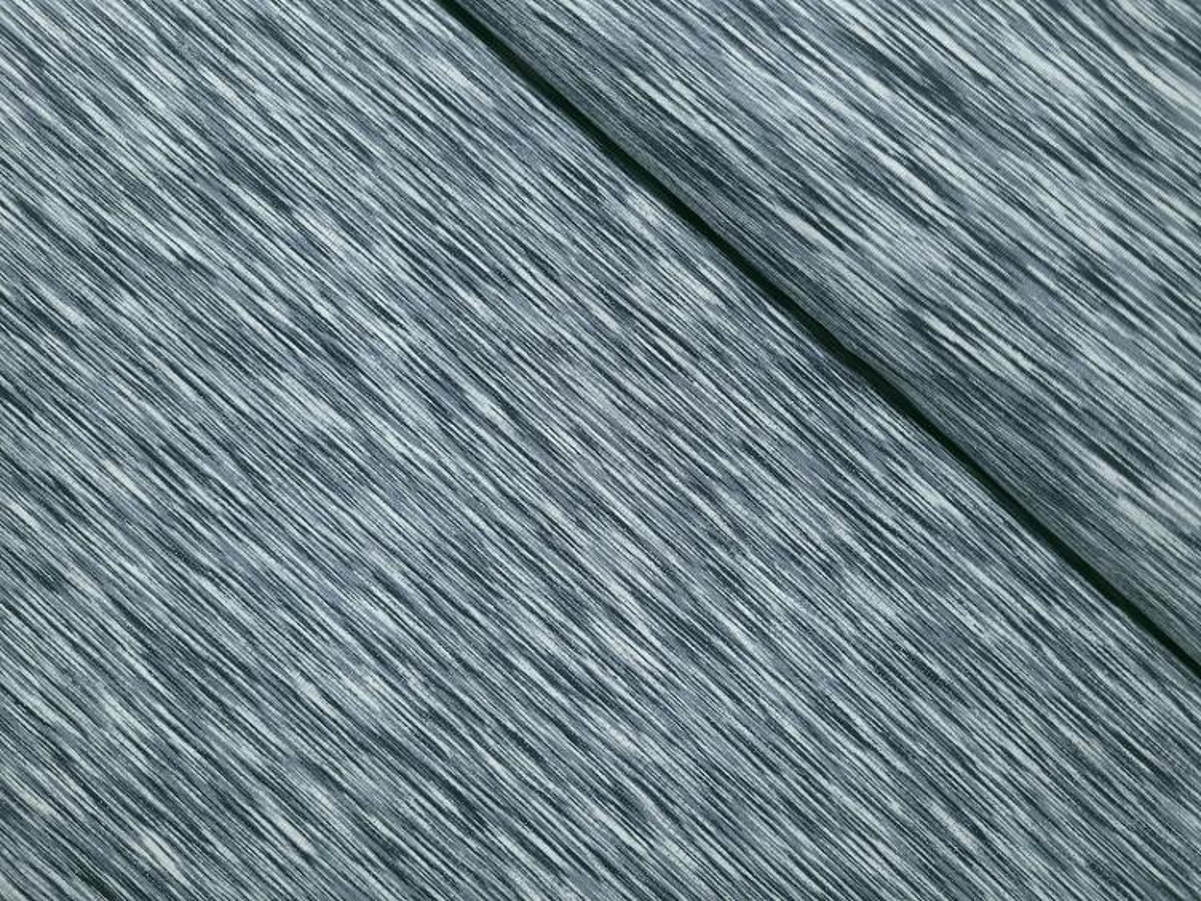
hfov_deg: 67.3
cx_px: 600
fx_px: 902
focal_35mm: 26
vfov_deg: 53.1
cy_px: 450
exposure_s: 1/90
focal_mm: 5.4
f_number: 1.8
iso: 80
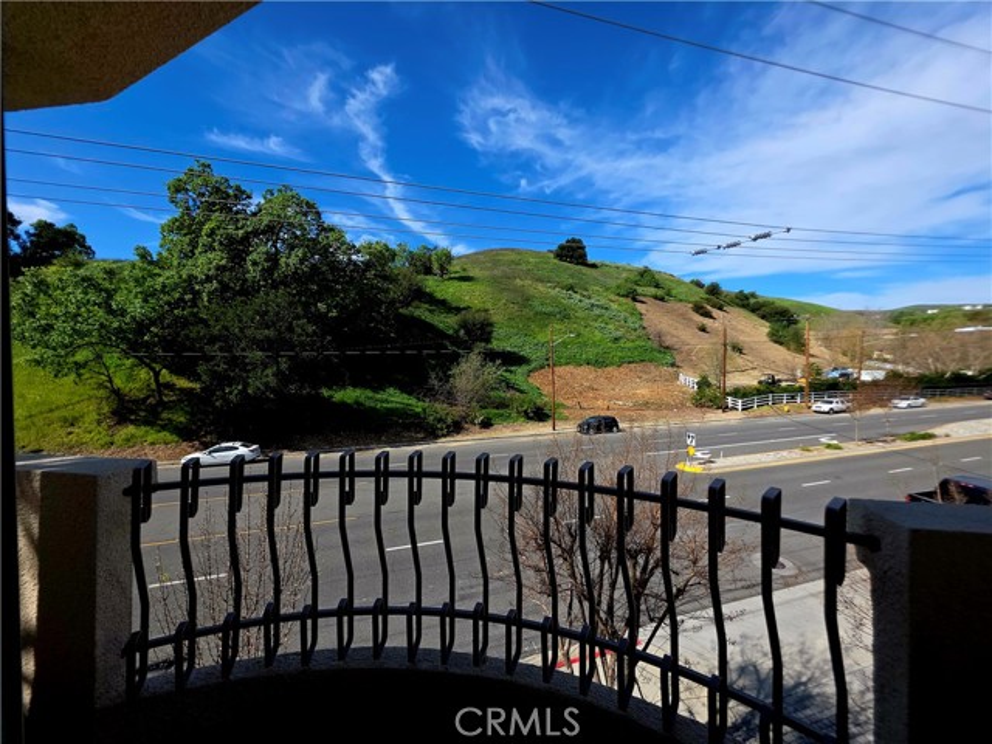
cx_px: 496
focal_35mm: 13
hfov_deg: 106.2
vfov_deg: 89.9
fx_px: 373
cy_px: 372
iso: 20
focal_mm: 2.2
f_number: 1.9
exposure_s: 1/1000
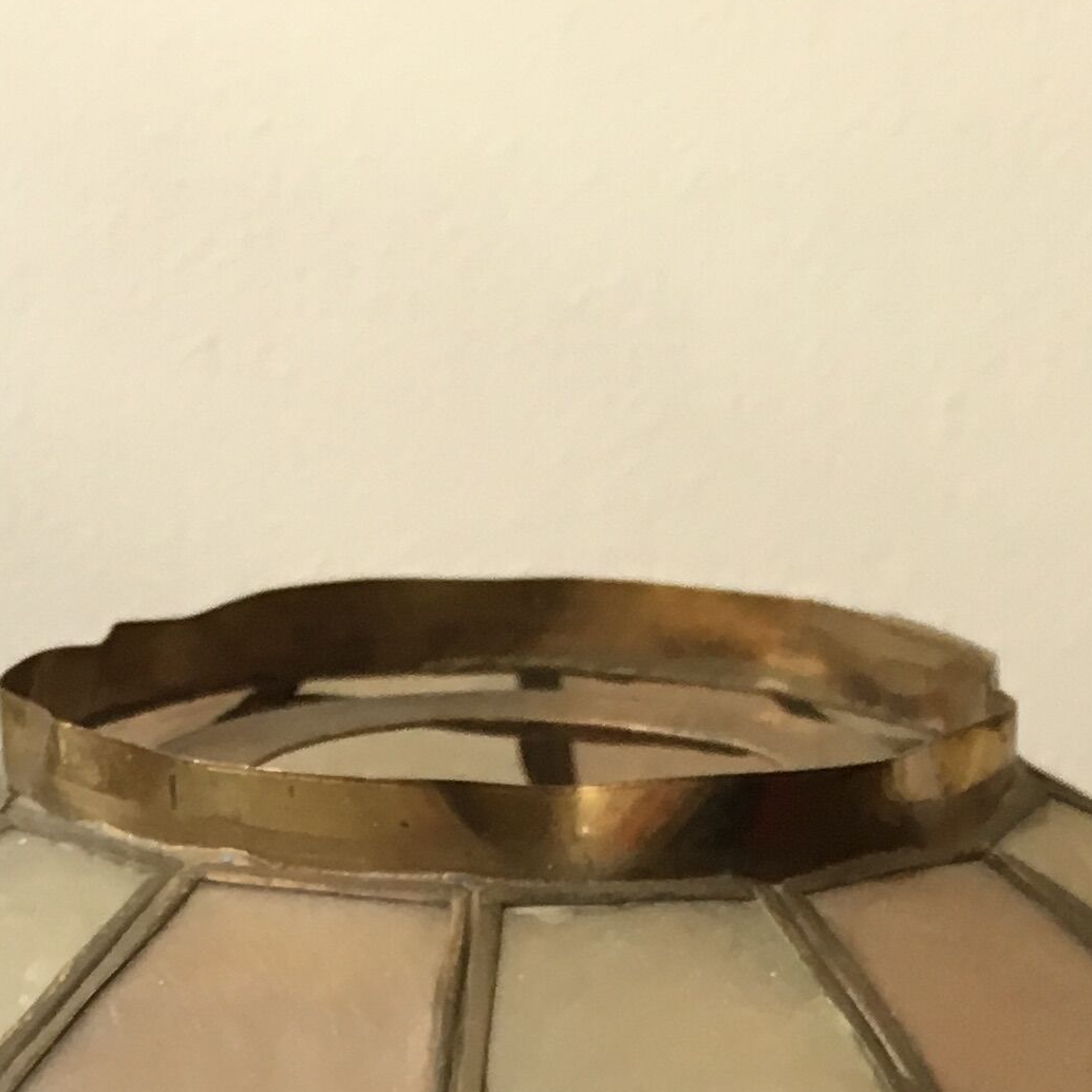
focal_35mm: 100
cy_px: 2083
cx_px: 530
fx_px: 3569
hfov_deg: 17.4
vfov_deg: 14.8
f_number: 2.2
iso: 80
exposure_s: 1/33
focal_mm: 4.15
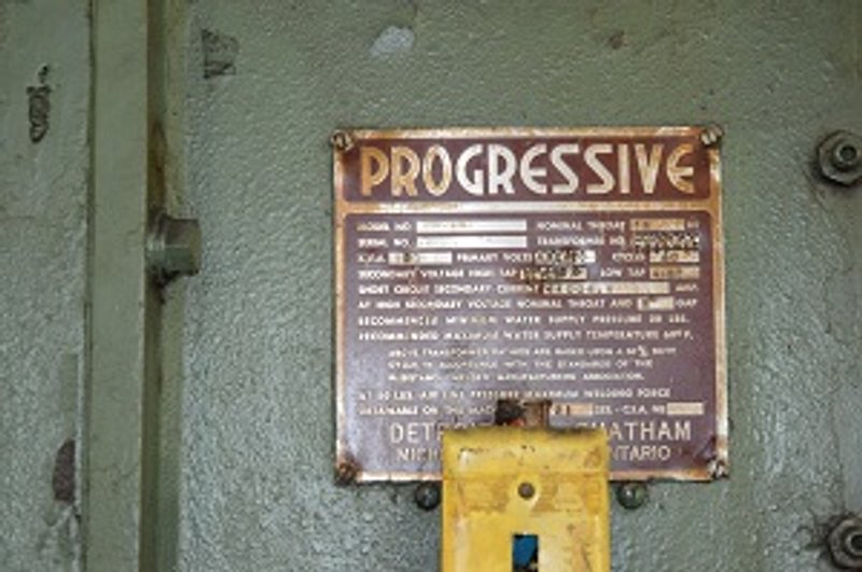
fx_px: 2152
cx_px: 431
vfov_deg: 15.1
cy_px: 286
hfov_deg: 22.7
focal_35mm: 90
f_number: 4.5
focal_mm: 60
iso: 1600
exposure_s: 1/60
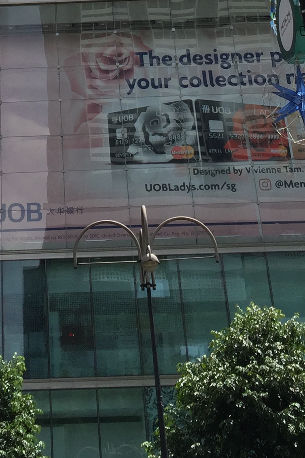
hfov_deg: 15.4
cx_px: 8
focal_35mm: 87
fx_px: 1106
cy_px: -131
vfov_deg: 21.3
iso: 32
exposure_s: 1/1582
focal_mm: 4.15
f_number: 2.2
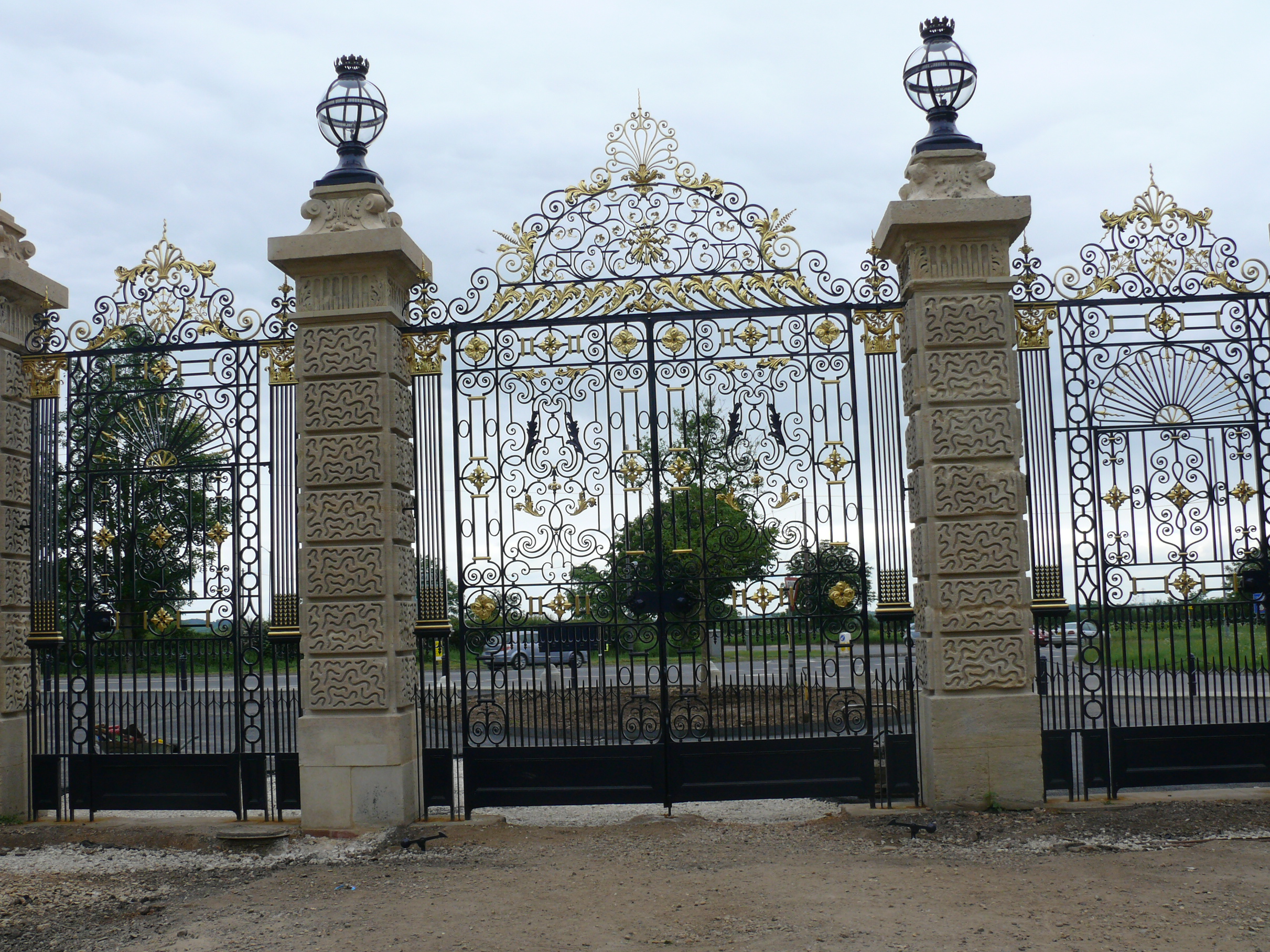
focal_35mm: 37
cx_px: 605
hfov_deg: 50.1
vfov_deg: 38.7
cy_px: 496
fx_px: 1357
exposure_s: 1/250
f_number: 5.6
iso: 100
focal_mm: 7.4
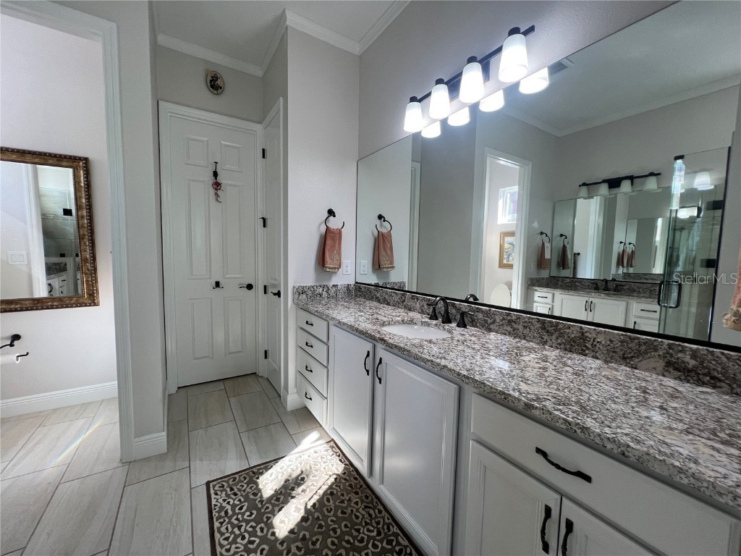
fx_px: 278
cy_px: 278
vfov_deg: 89.9
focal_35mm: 13
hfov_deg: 106.2
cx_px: 370
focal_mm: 1.57
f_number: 1.8
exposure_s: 1/99
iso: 80
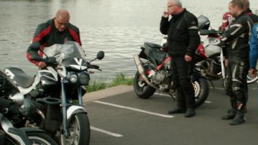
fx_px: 582
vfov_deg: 14.2
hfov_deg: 25.0
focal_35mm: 85
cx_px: 152
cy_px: 94
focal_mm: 5.86
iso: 50
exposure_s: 1/60
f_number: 2.8
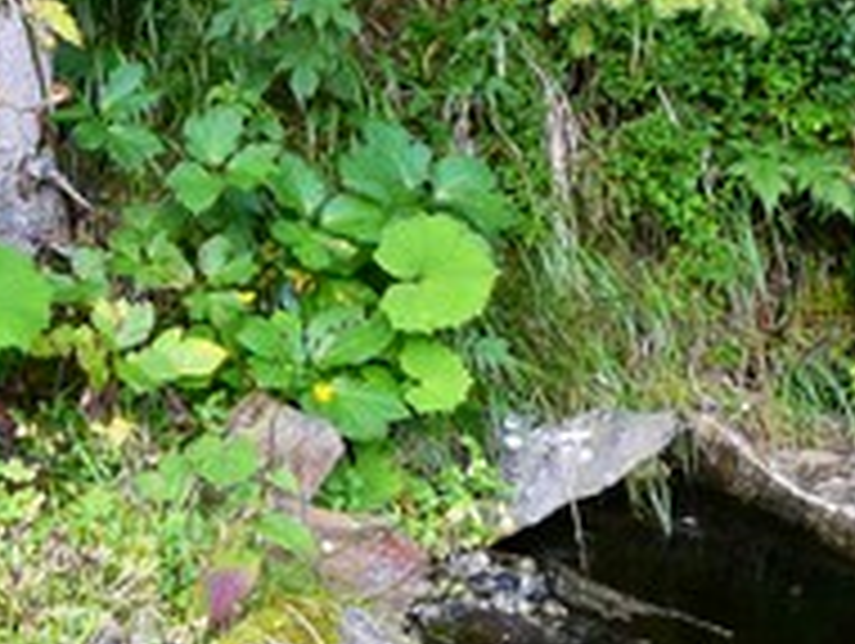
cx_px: -130
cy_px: 689
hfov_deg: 17.0
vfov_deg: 13.1
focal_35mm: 111
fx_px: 2745
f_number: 2.8
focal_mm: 4.6
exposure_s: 1/30
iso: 160
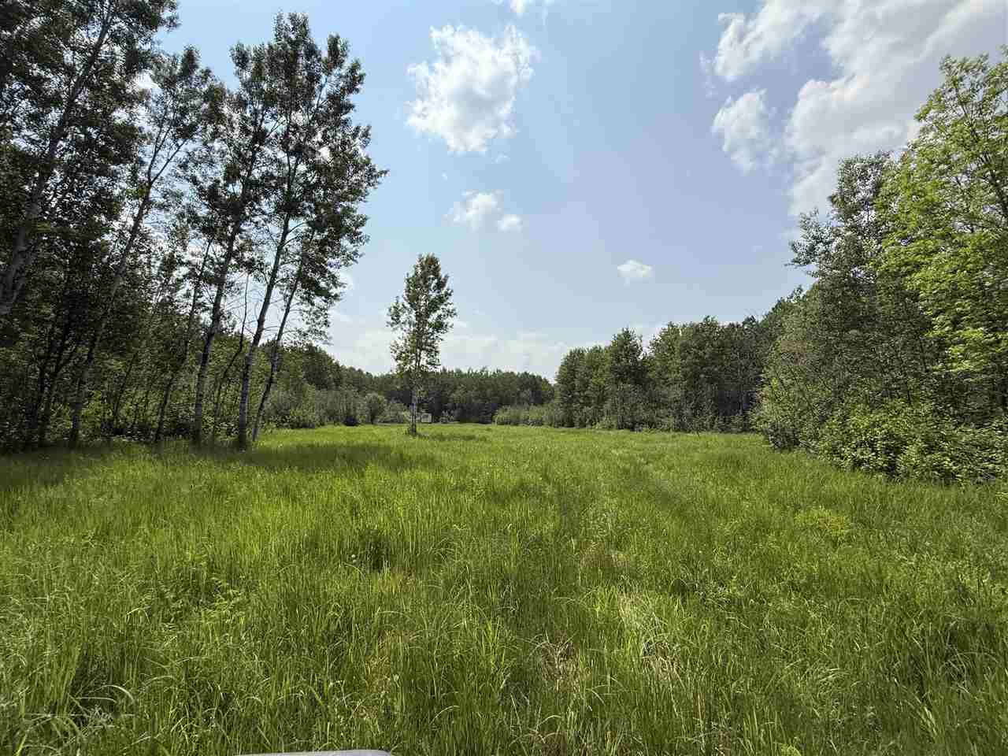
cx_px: 504
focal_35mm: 14
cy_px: 378
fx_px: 408
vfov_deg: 85.7
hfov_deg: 102.1
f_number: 2.2
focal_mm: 2.22
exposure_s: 1/5155
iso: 50
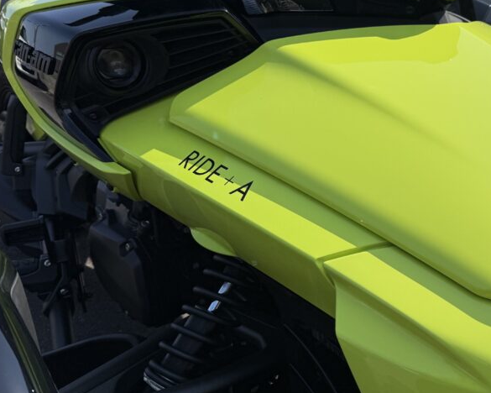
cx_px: 405
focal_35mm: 41
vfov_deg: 36.3
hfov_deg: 42.4
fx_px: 596
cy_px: 148
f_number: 1.78
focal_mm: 6.76
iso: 80
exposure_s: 1/8130
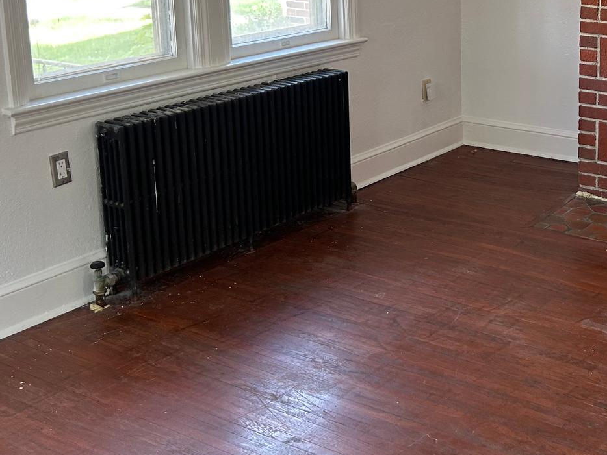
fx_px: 1000
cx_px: 551
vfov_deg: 25.2
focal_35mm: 57
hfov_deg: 32.1
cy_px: 86
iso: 80
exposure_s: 1/60
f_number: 1.5
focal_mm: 5.7
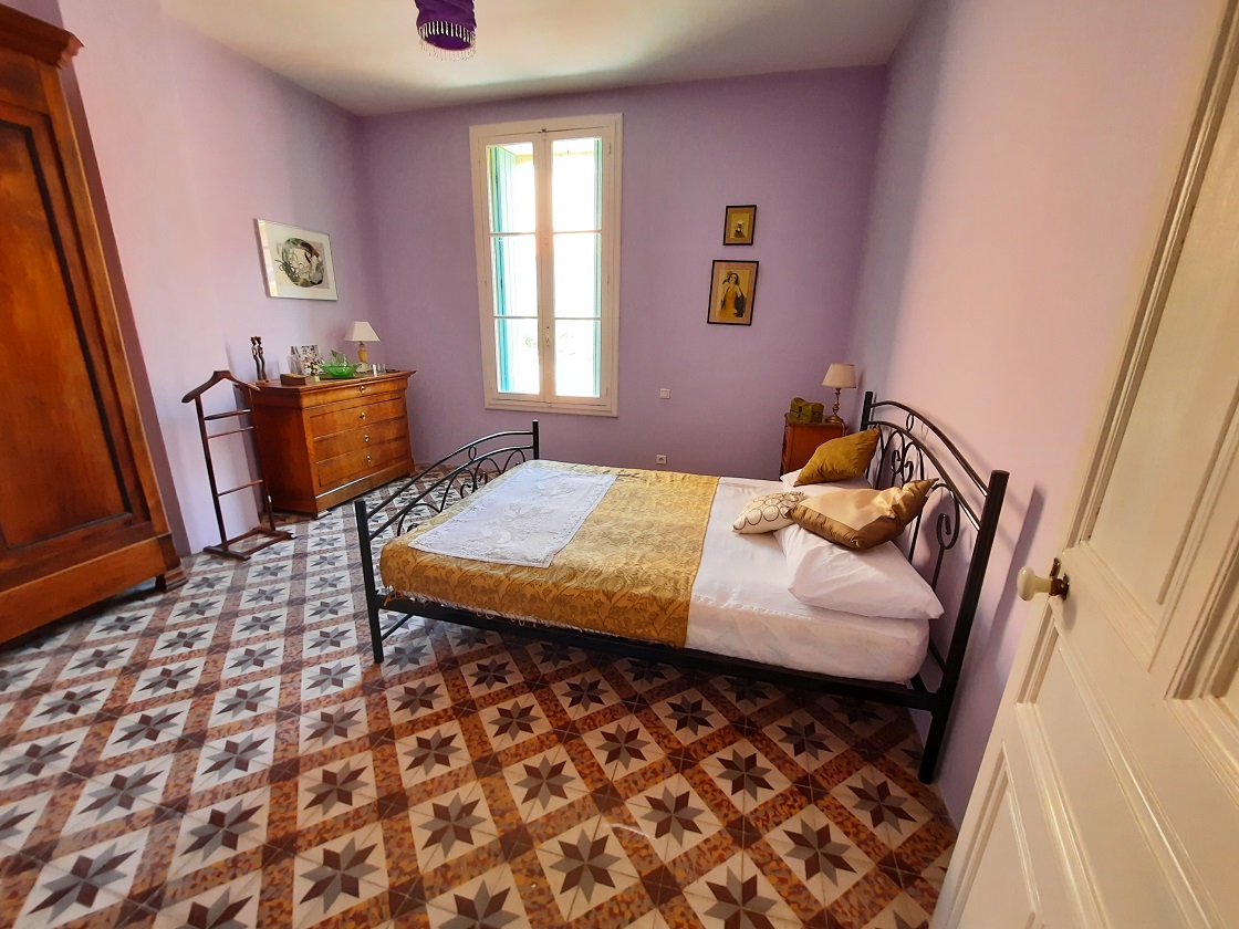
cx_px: 620
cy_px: 464
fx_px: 465
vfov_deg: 89.9
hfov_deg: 106.2
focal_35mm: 13
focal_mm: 1.74
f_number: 2.2
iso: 160
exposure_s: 1/33
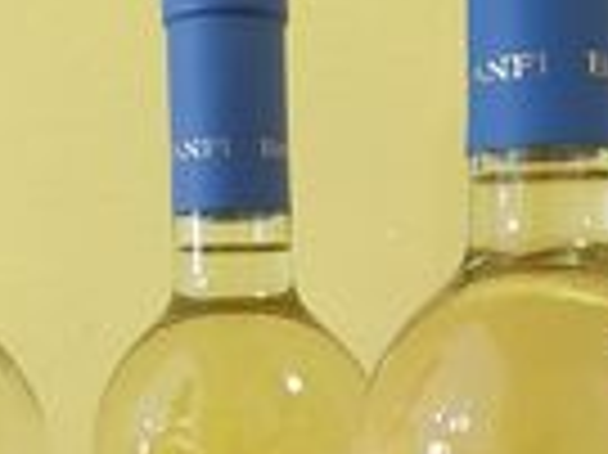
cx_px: 315
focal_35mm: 82
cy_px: 706
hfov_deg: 23.9
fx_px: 1439
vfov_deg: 16.2
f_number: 2.4
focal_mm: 4.32
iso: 250
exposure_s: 1/50
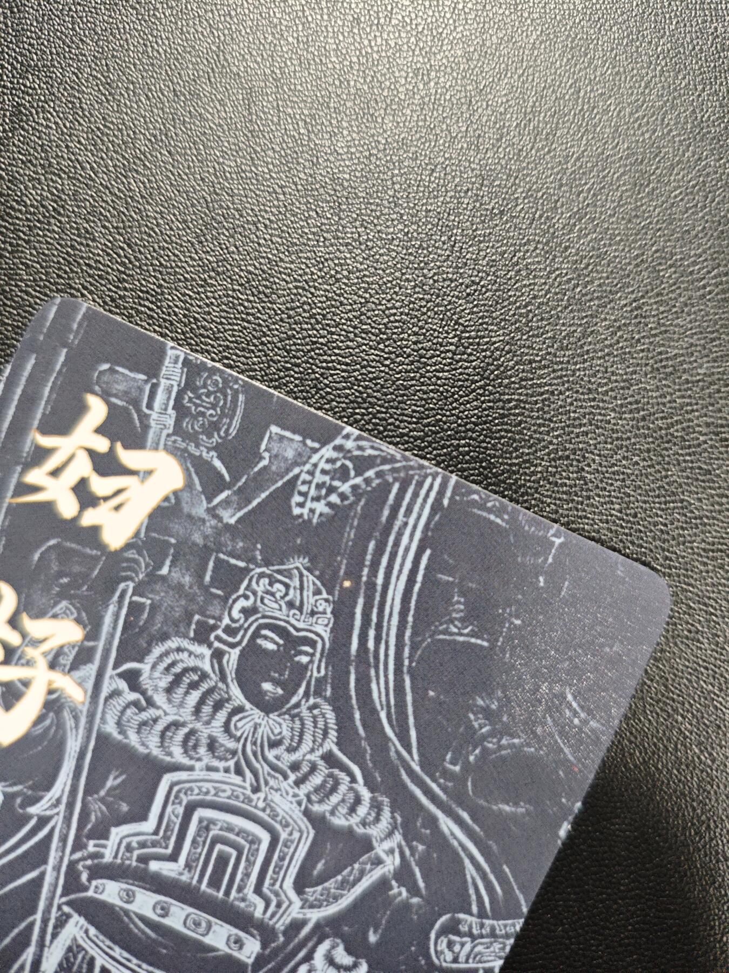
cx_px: 364
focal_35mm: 26
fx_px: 730
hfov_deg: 53.1
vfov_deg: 67.3
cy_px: 486
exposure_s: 1/100
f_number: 1.5
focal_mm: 4.94
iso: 640
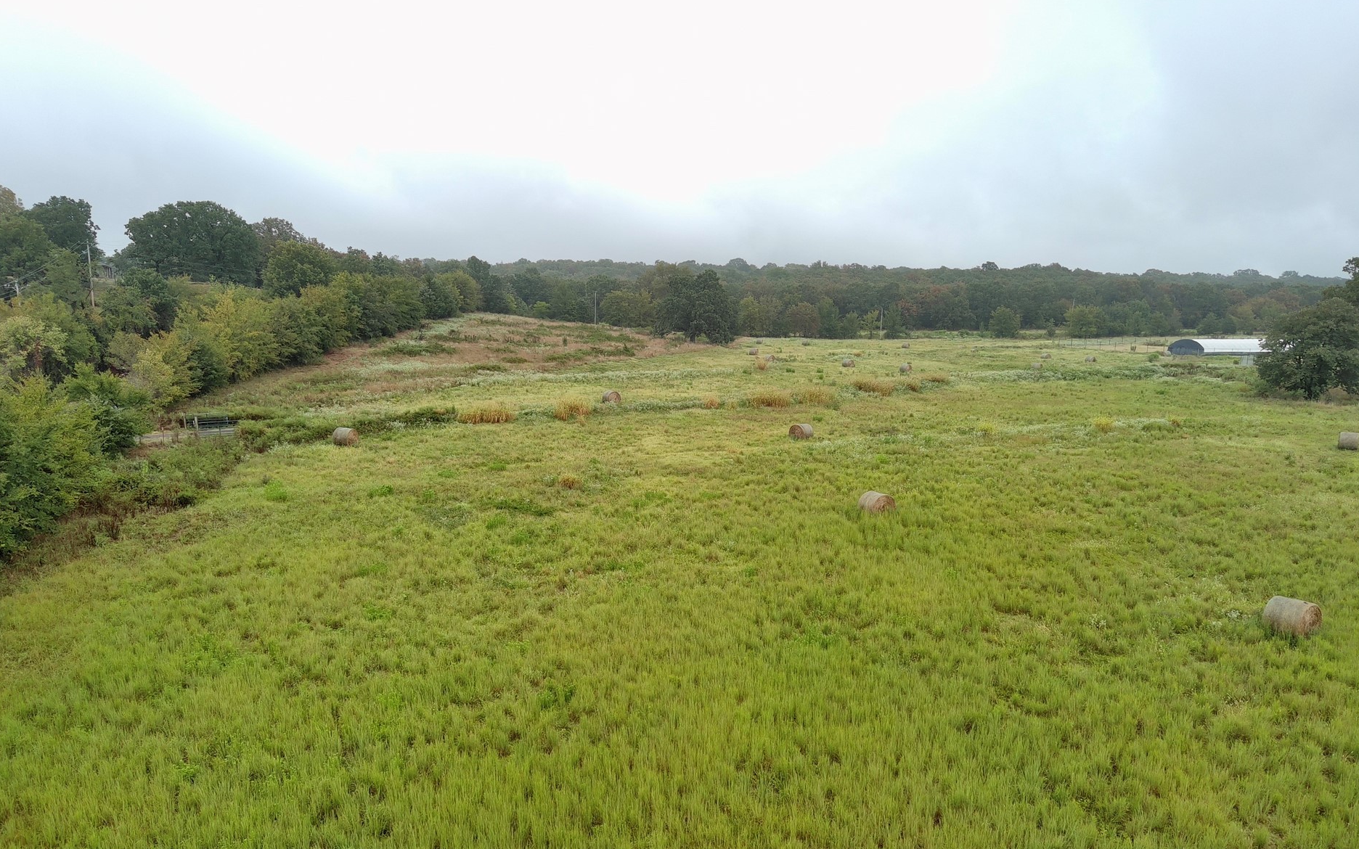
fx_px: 926
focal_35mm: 25
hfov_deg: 72.5
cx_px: 669
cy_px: 502
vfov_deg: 49.0
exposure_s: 1/494
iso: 100
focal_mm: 6.67
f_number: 1.9
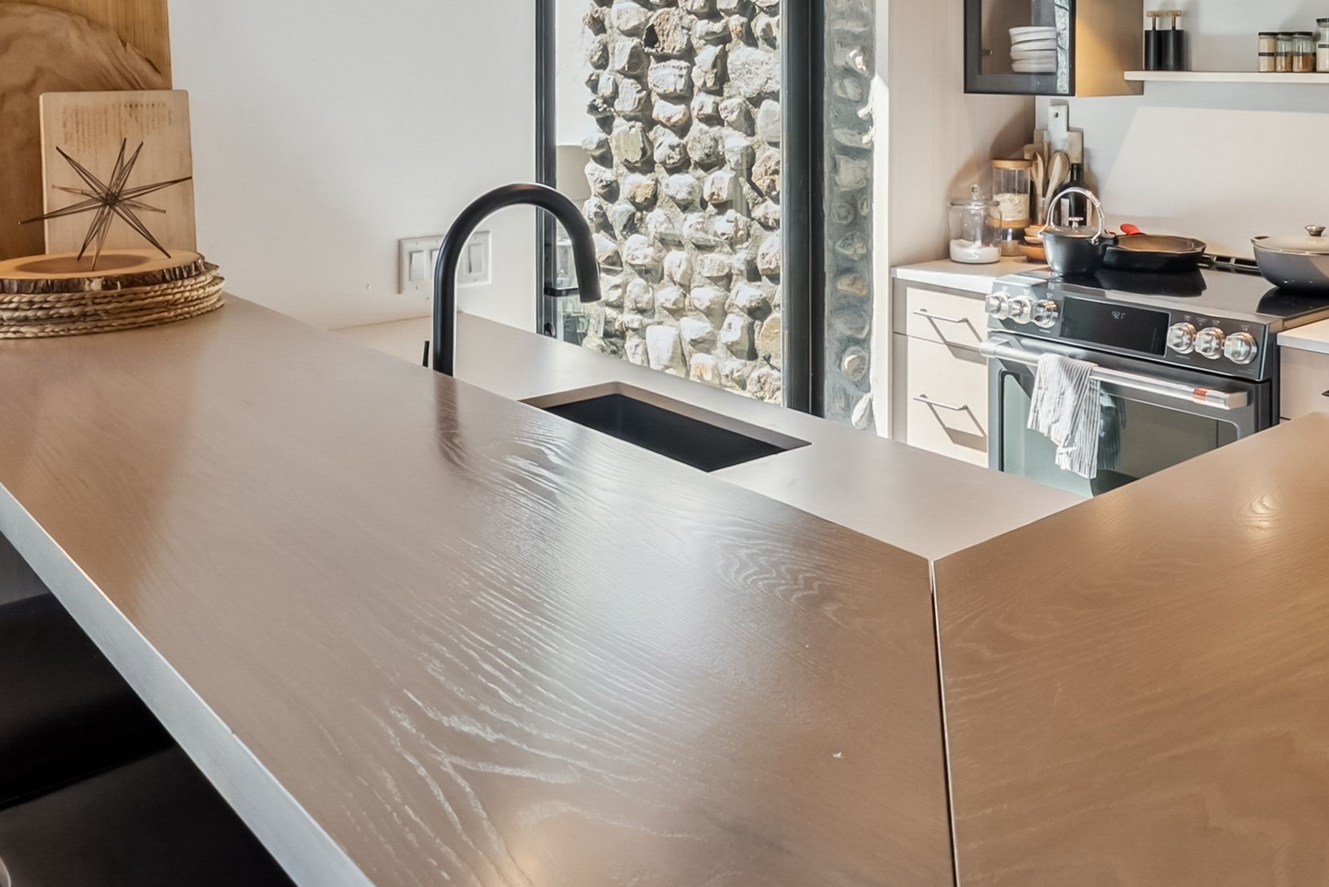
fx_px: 1219
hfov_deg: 56.0
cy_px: 137
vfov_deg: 38.0
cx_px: 885
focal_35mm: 33
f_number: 8
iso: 800
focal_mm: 14
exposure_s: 1/30
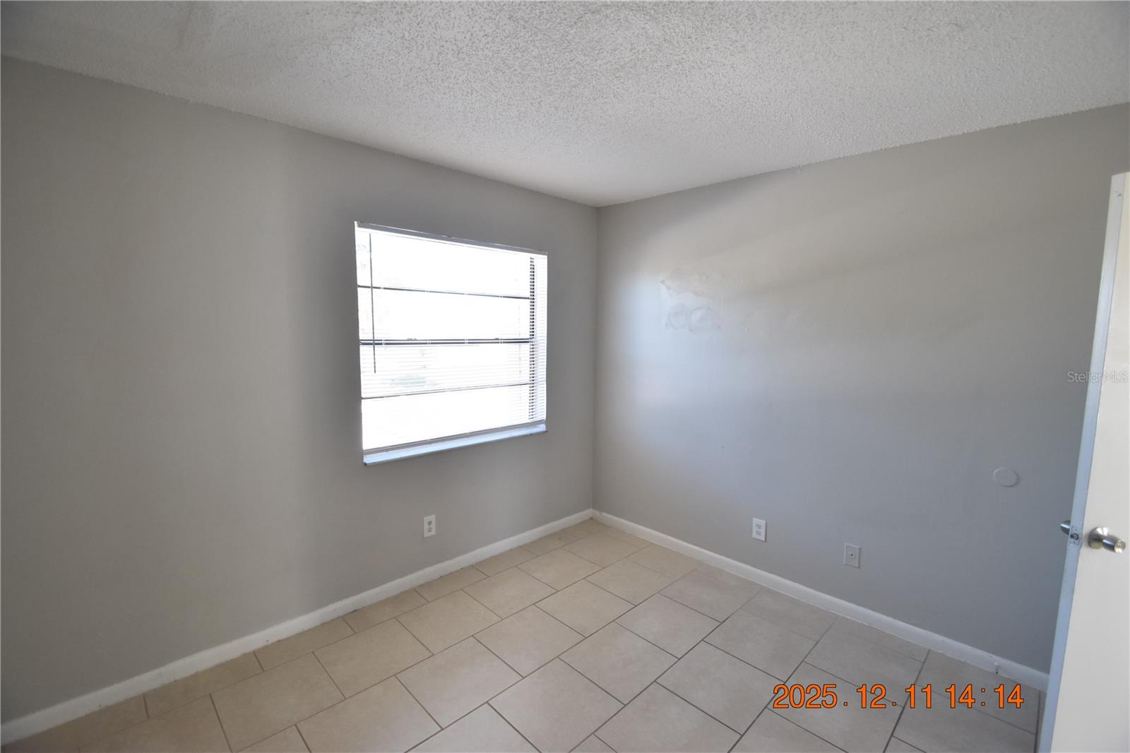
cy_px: 376
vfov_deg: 77.3
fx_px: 471
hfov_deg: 100.4
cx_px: 565
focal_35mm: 15
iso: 800
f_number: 3.5
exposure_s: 1/250
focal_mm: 10
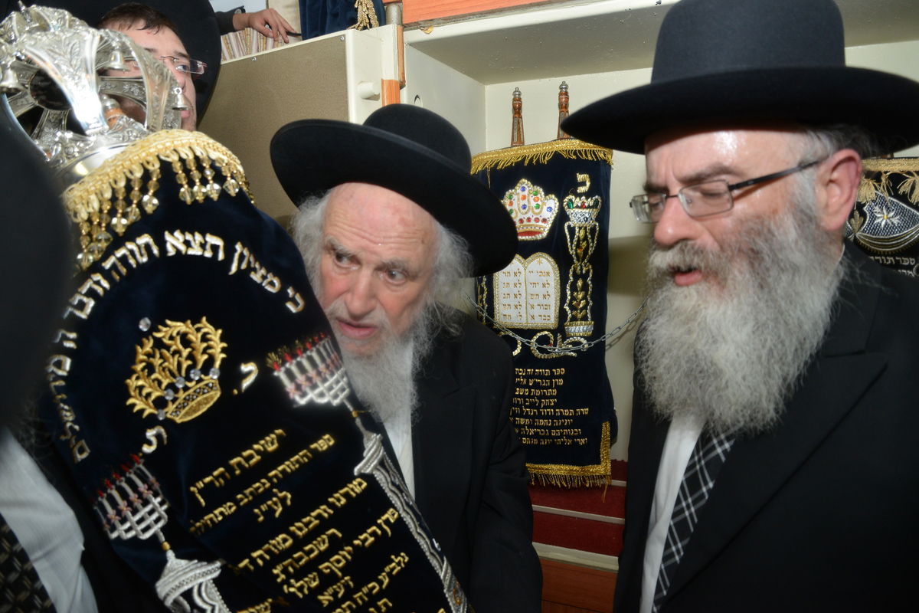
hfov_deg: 73.7
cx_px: 460
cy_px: 306
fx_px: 613
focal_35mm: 24
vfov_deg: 53.1
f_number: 5
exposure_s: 1/200
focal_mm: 24
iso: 800
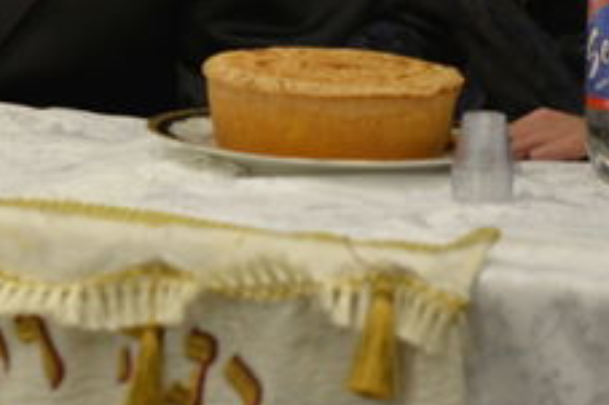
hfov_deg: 2.7
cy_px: -122
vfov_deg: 1.8
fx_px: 12965
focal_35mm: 767
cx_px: -582
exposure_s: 1/125
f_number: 2.8
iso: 560
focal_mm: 170
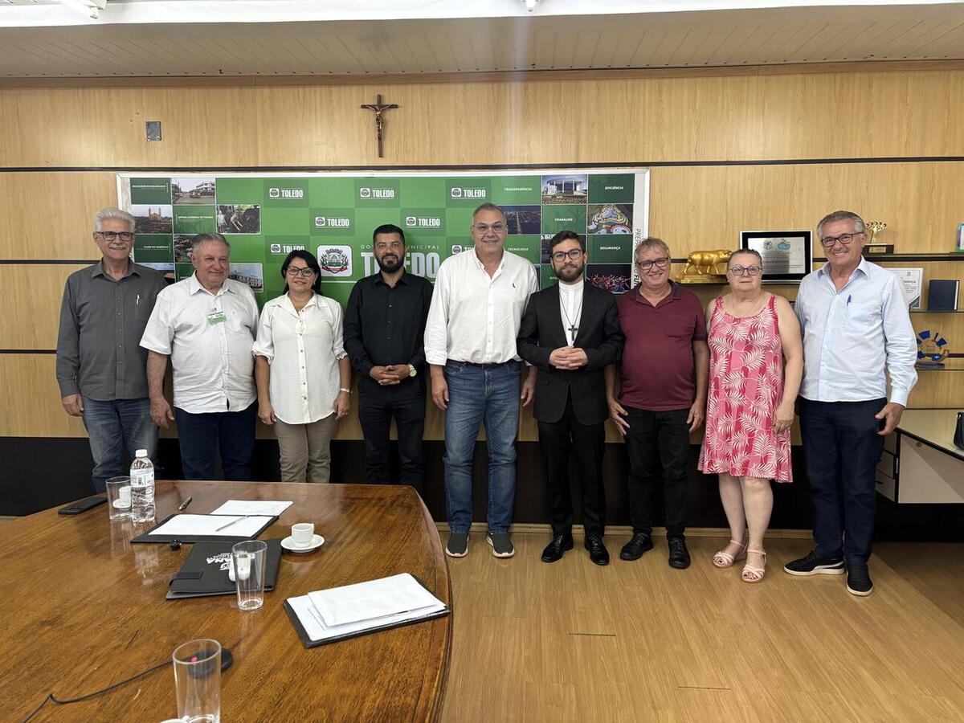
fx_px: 724
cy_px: 362
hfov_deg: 67.3
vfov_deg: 53.1
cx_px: 482
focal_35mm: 26
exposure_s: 1/60
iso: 250
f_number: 1.6
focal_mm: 5.96
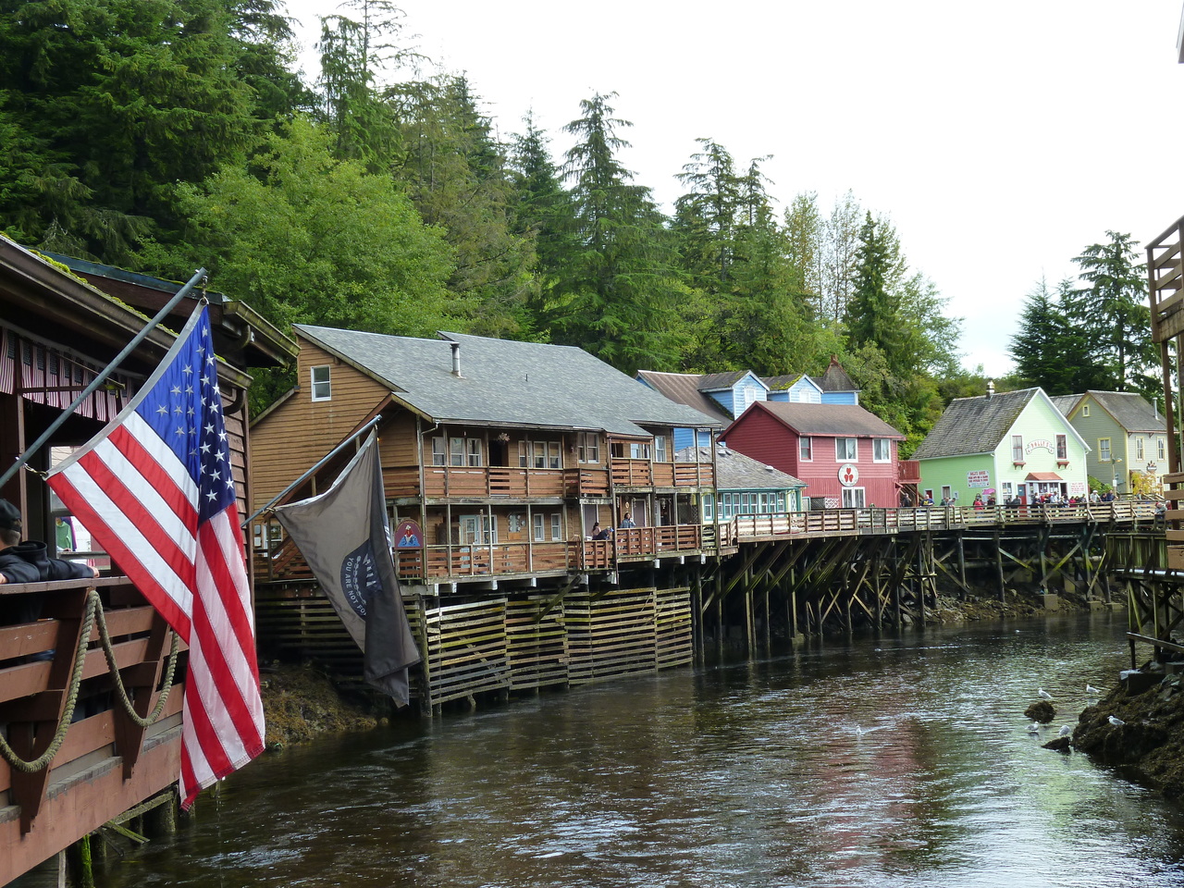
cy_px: 444
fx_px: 1847
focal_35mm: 54
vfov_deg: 27.0
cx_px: 592
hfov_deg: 35.5
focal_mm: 9.7
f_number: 4.5
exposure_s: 1/100
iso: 125
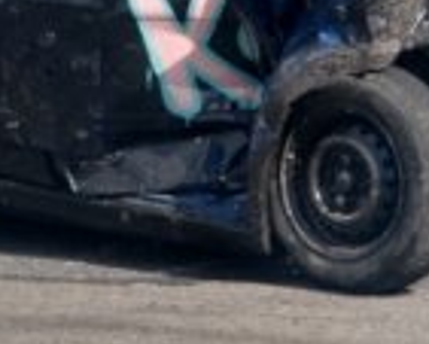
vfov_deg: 3.1
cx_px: 210
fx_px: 6327
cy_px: -119
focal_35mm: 498
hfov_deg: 3.9
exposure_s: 1/800
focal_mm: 78
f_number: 5.6
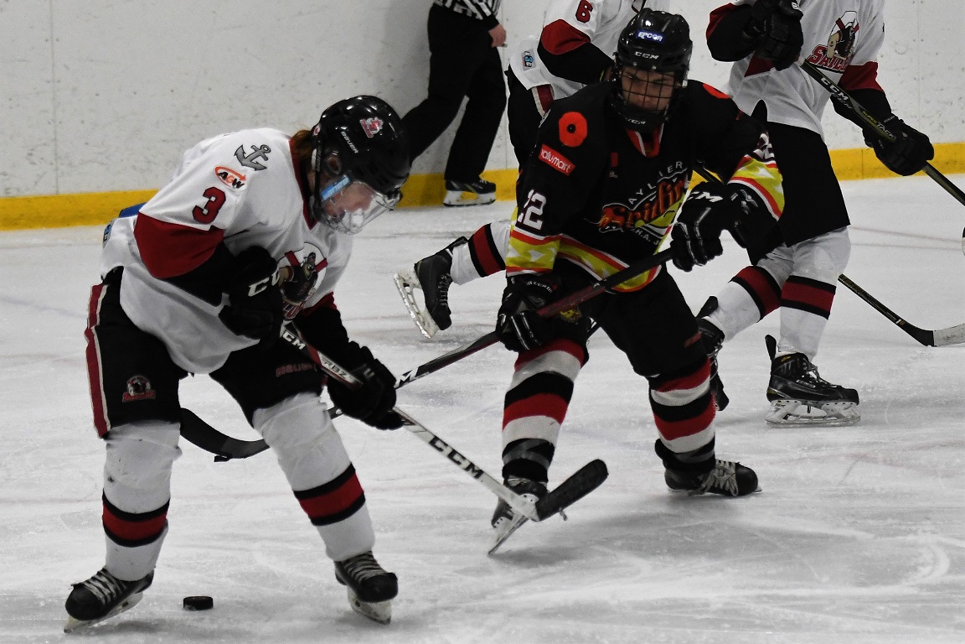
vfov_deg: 13.0
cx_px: 482
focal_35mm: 105
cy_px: 322
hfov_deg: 19.5
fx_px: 2814
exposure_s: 1/1000
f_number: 2.8
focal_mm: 70
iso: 2800
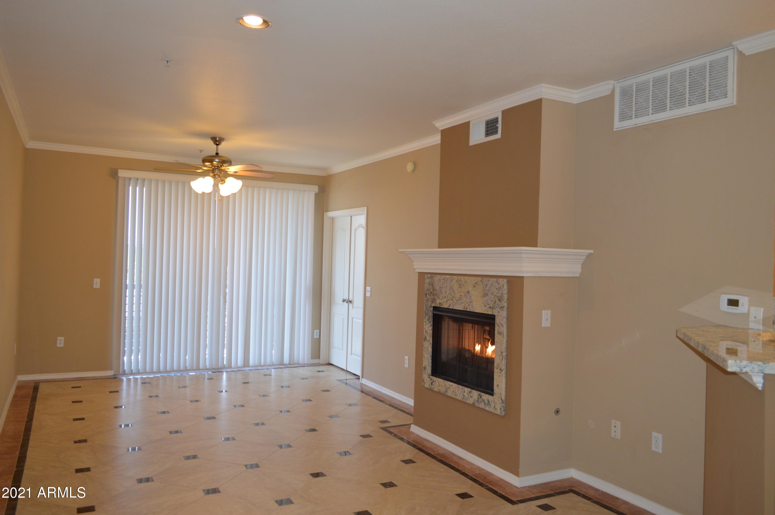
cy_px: 258
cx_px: 388
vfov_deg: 47.8
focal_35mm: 27
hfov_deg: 67.4
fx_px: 581
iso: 400
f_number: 4
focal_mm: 18
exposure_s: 1/80
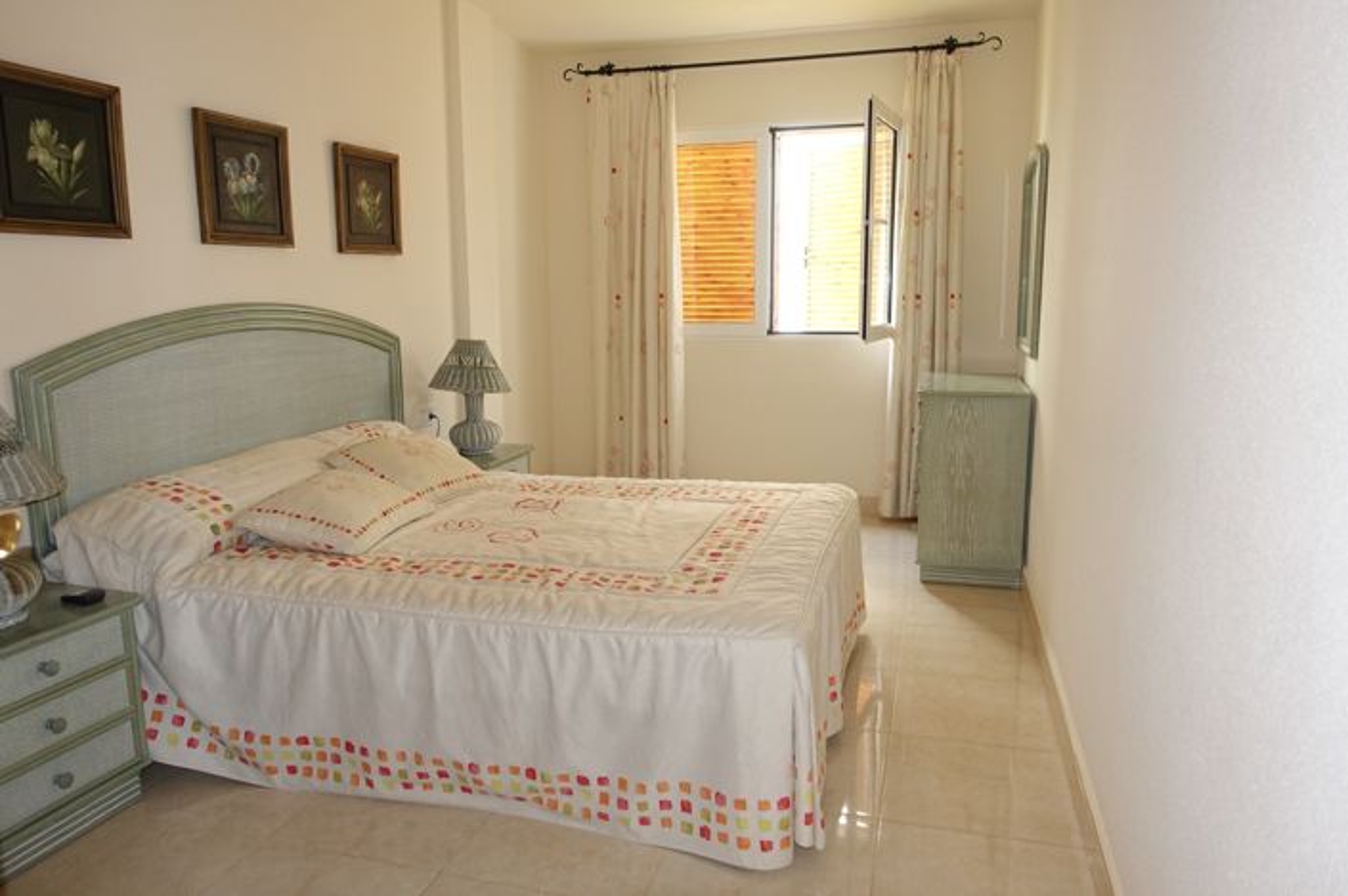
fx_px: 898
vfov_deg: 53.1
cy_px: 448
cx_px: 674
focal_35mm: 24
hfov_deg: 73.8
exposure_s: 1/30
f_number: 2.2
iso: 125
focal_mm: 8.8
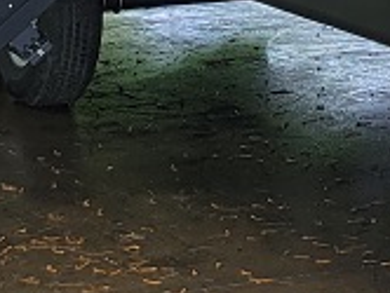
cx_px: 641
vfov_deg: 7.5
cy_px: -335
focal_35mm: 189
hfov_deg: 10.0
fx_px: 2132
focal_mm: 5.4
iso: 40
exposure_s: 1/188
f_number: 1.8
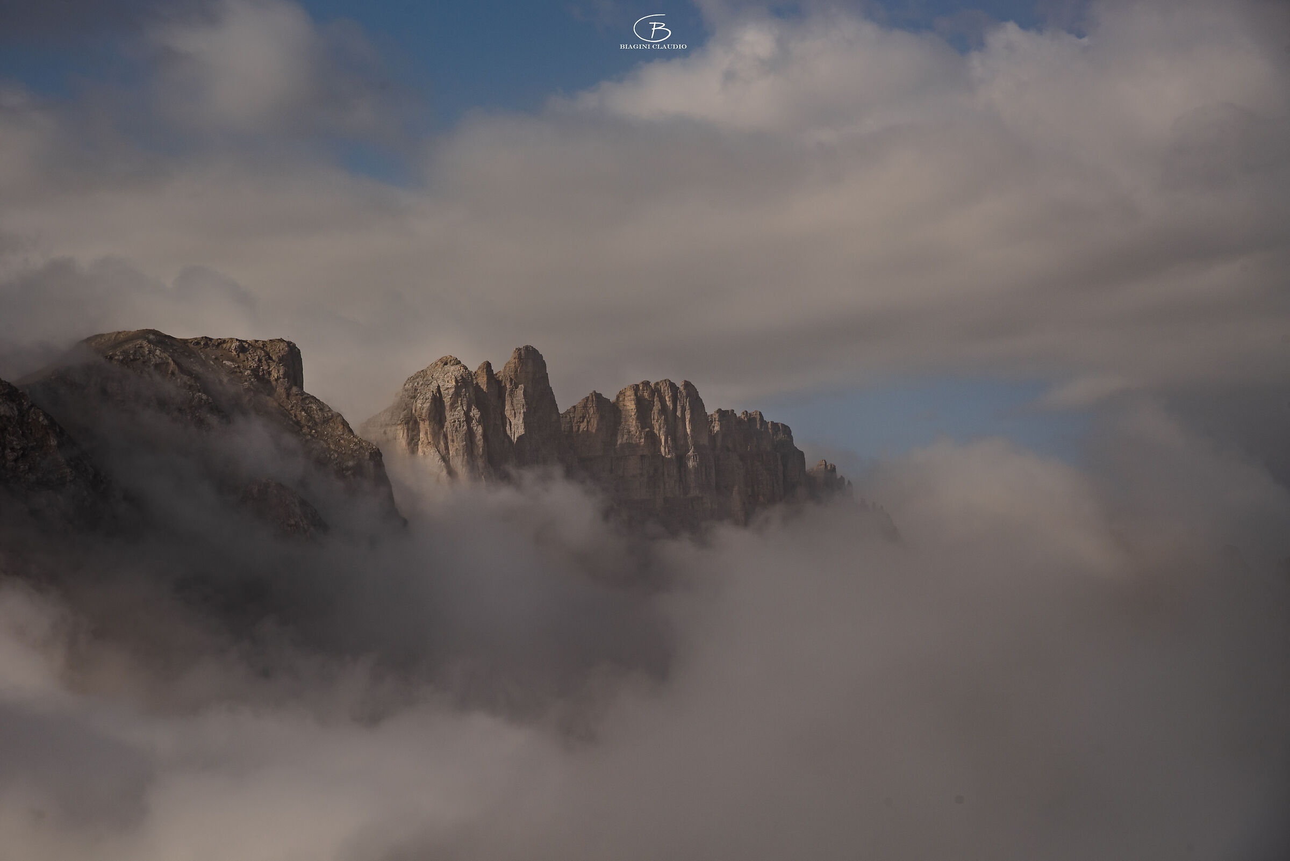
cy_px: 430
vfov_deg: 11.4
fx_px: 4301
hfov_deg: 17.1
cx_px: 645
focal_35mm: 120
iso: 100
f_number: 9
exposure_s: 1/400
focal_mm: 120
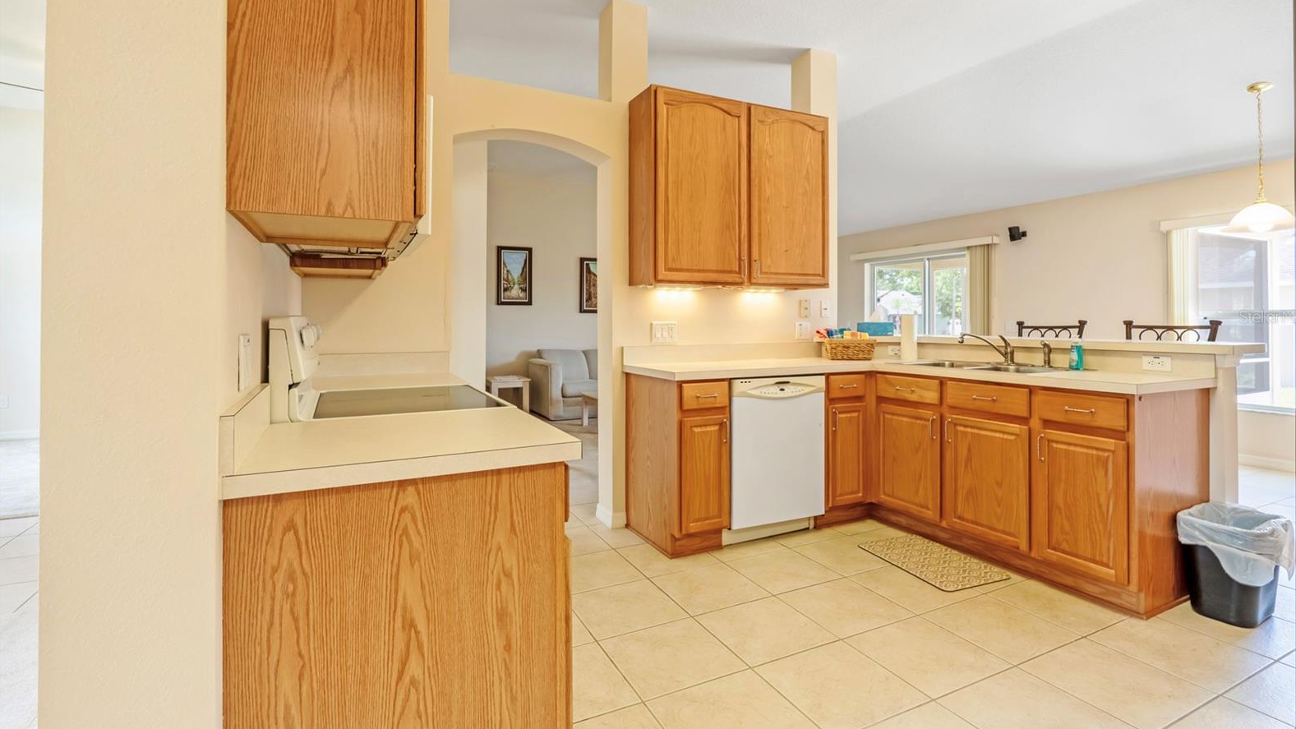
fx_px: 602
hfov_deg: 94.2
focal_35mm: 18
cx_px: 655
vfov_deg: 62.1
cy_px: 316
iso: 250
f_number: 9
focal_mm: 11
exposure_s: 1/125
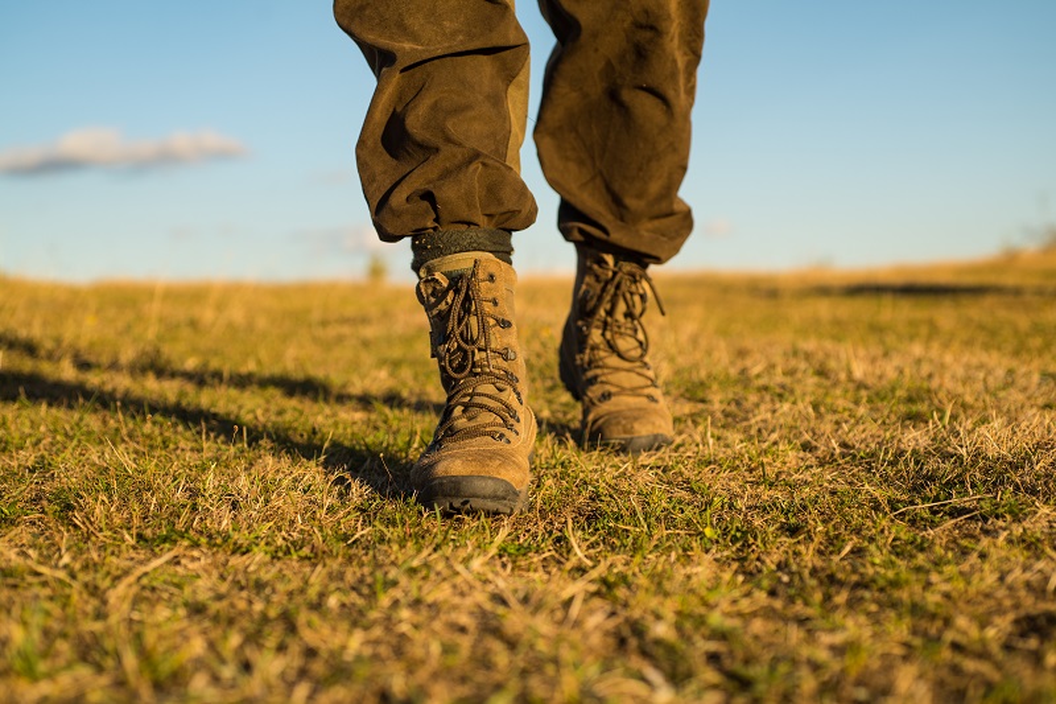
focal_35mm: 60
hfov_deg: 33.4
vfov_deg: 22.6
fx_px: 1760
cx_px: 528
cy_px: 352
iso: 100
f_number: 4
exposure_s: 1/1000
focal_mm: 60
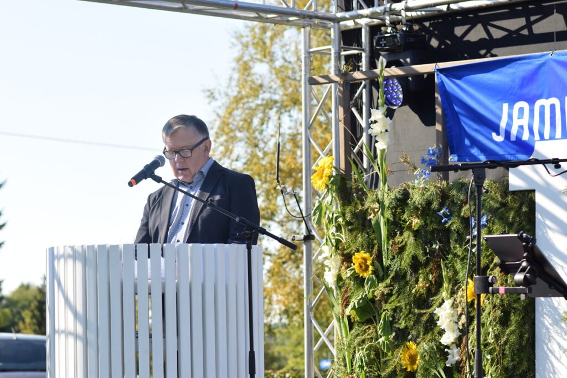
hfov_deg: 16.1
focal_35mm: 128
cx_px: 284
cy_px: 189
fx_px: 2008
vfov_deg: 10.8
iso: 100
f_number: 5.6
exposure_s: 1/250
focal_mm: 85
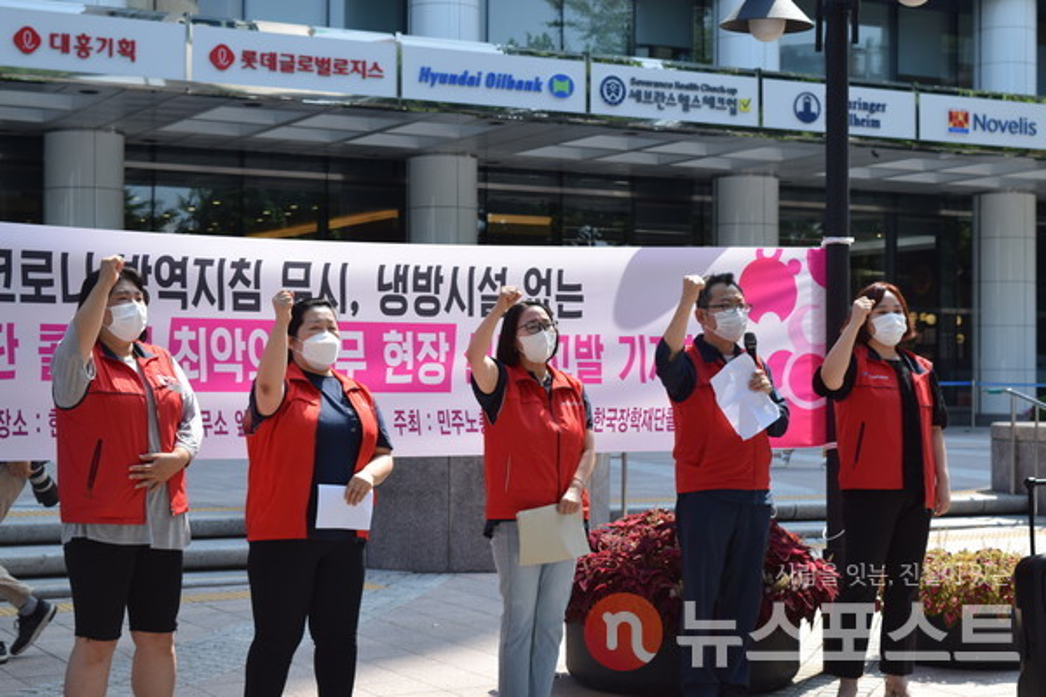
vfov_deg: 18.9
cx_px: 523
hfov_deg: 28.1
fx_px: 2092
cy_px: 348
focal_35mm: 72
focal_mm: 48
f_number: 8
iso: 320
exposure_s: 1/500
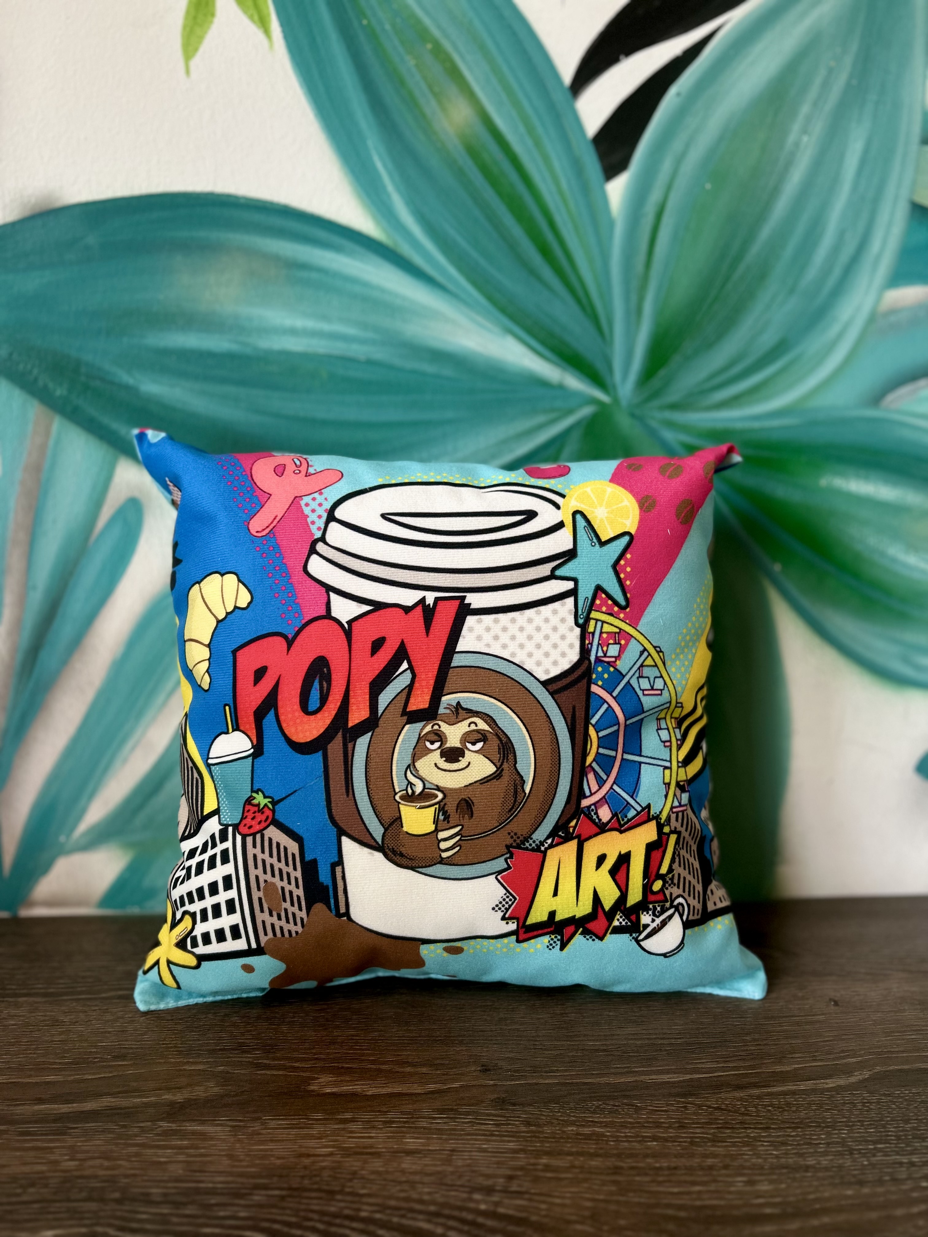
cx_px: 464
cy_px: 618
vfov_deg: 67.3
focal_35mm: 26
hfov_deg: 53.1
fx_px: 929
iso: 80
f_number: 1.5
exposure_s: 1/100
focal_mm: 5.7
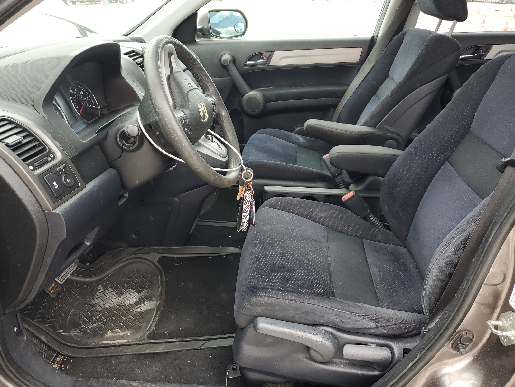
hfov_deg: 67.3
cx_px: 258
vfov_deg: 53.1
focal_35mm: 26
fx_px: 387
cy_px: 194
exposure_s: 1/208
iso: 50
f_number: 1.5
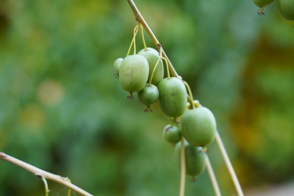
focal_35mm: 75
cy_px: 98
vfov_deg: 18.2
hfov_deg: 27.0
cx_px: 147
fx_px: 612
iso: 400
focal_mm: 75
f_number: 4.5
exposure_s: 1/80
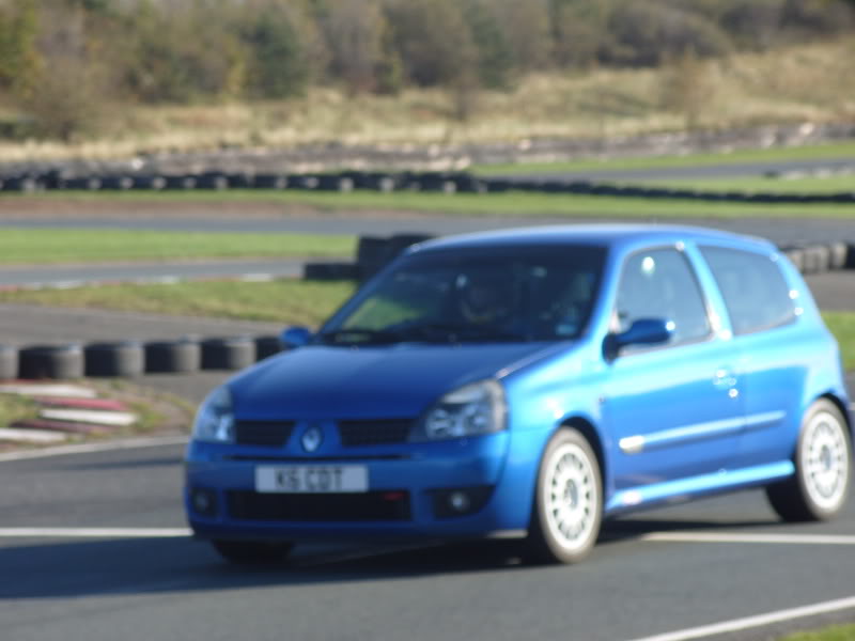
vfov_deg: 8.5
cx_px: 428
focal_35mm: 175
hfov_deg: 11.3
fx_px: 4322
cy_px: 320
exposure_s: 1/350
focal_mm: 39
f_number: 5.4
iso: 80
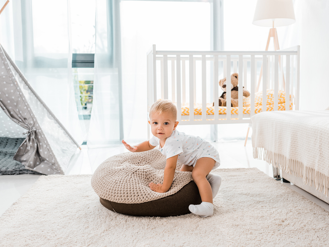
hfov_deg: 48.9
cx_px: 180
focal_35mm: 38
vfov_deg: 37.7
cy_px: 124
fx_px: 361
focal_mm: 35
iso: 250
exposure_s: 1/160
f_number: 4
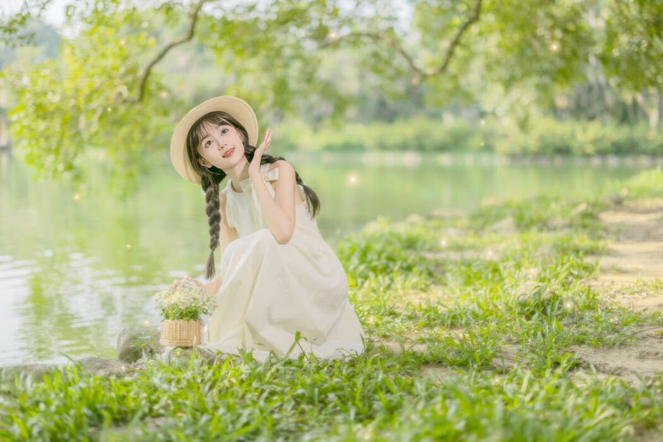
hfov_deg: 39.6
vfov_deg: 27.0
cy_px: 221
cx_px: 332
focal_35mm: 50
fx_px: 921
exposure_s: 1/2500
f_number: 1.2
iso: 100
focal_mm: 50
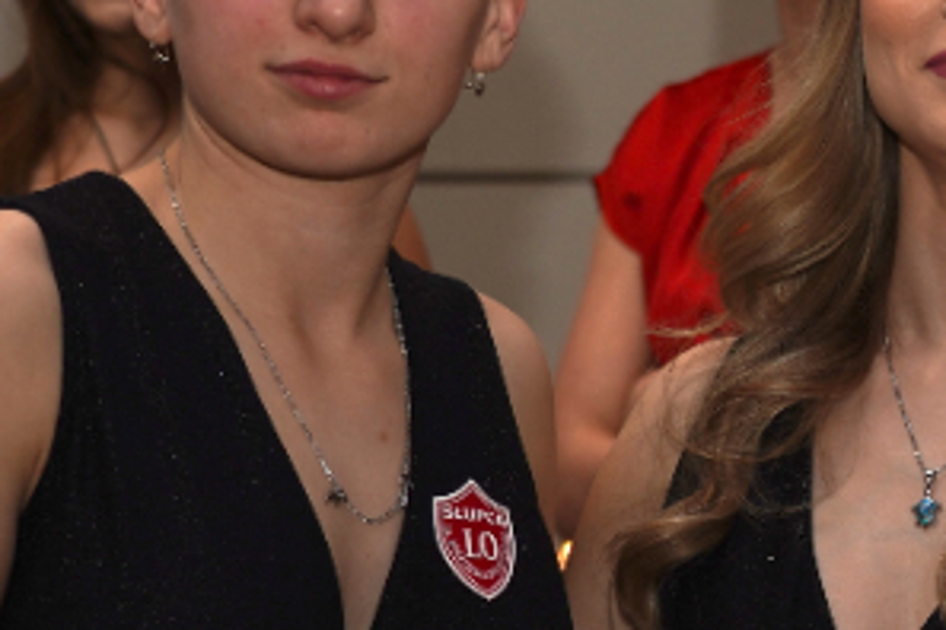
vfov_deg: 7.8
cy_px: 797
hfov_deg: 11.5
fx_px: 4598
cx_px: 1175
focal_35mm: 175
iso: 100
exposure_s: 1/100
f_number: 4
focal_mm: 40
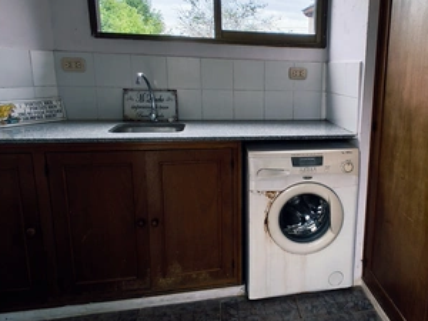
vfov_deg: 61.0
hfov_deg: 72.7
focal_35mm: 22
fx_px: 272
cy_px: 150
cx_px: 304
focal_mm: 1.65
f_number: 2.2
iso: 80
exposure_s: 1/100
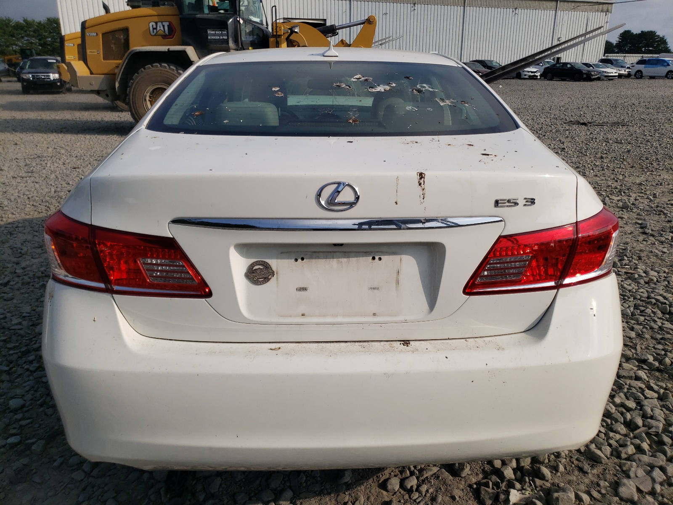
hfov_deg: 67.3
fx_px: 505
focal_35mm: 26
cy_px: 252
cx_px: 336
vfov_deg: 53.1
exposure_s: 1/5000
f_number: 1.5
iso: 50
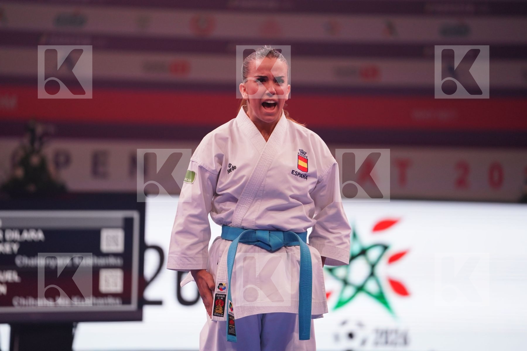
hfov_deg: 10.3
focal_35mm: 200
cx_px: 264
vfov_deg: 6.9
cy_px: 176
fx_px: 2928
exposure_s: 1/500
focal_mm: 200
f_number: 2.8
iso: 1250
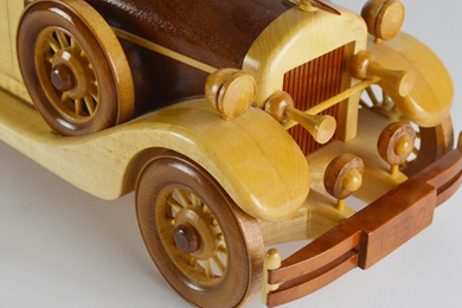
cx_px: 276
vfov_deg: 16.5
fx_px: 1065
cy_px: 147
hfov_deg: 24.4
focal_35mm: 83
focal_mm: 36
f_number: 5.6
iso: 250
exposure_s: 1/125
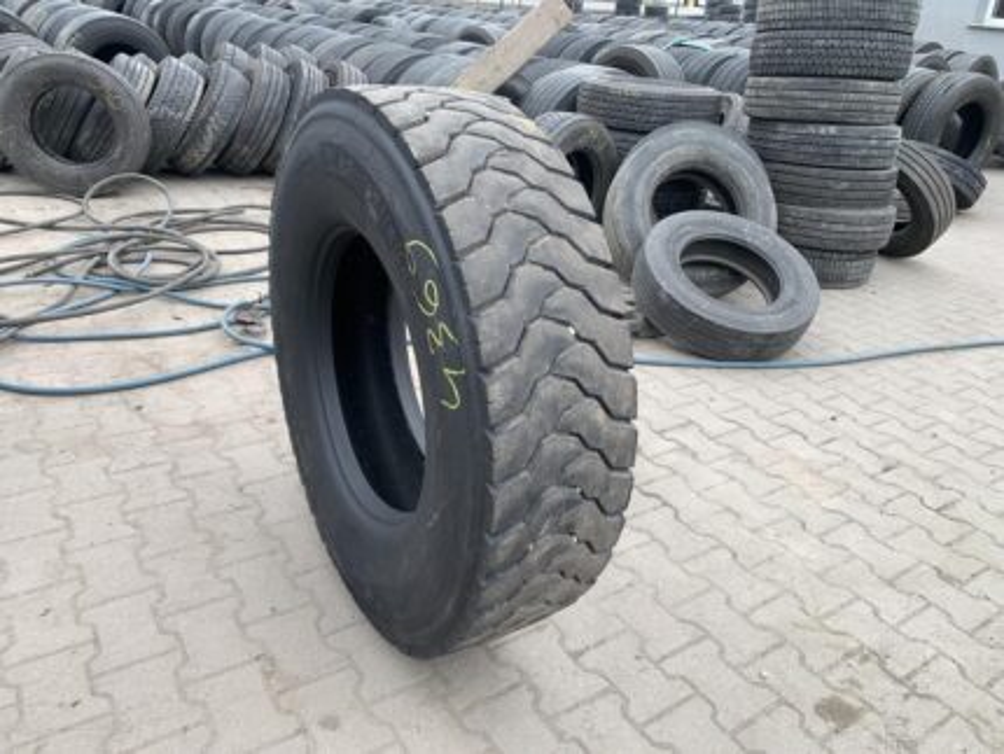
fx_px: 755
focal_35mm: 26
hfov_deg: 67.3
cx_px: 502
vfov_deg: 53.1
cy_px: 377
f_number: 1.8
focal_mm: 4.25
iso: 25
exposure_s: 1/271
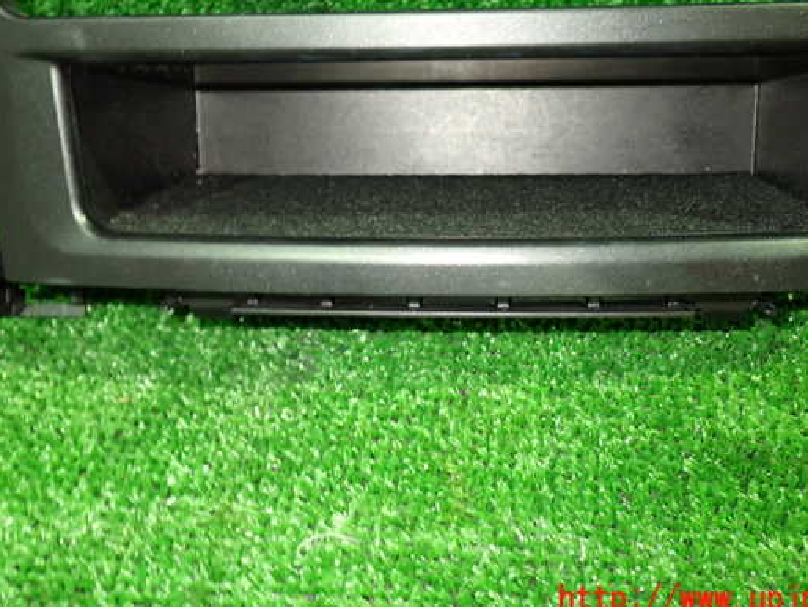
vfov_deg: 40.7
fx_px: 817
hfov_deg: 52.5
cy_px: 266
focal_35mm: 35
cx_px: 442
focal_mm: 5.4
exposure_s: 1/30
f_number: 2.3
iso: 640
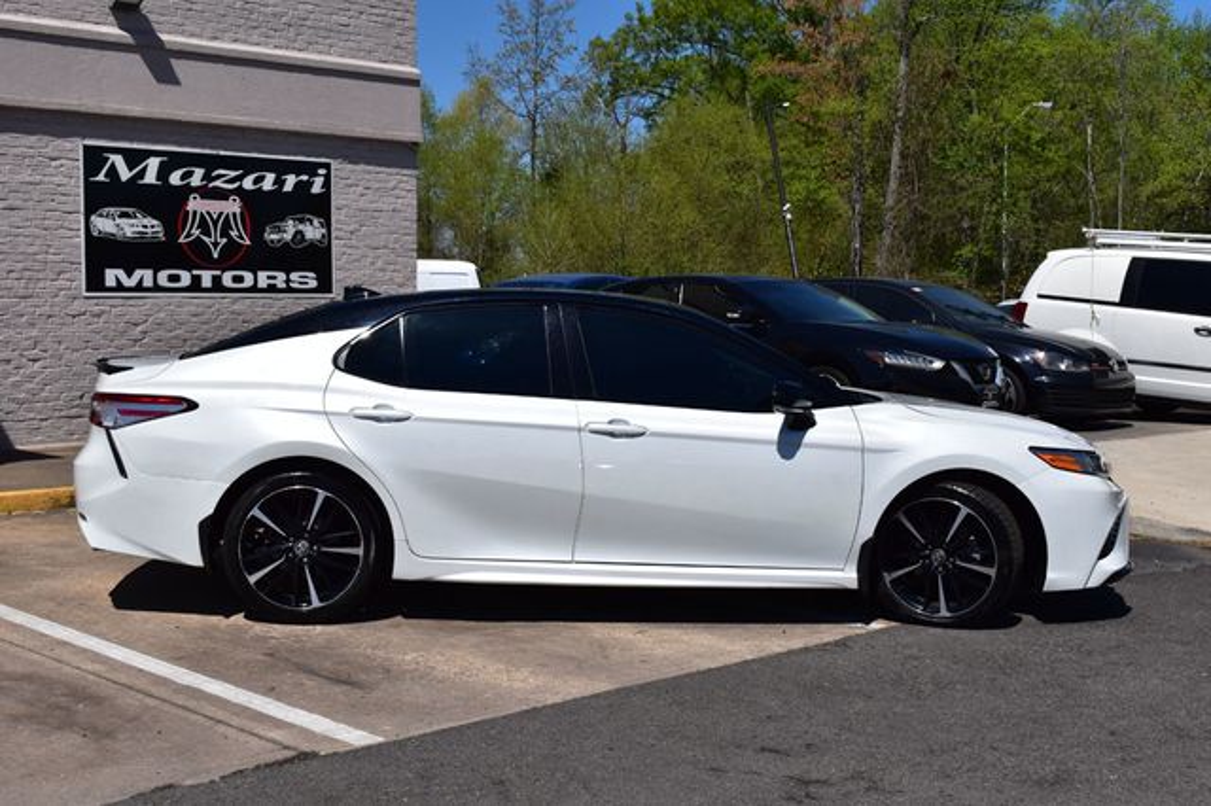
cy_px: 403
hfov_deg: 41.1
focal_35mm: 48
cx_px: 606
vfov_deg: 28.0
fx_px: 1614
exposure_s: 1/800
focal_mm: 32
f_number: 11
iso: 200
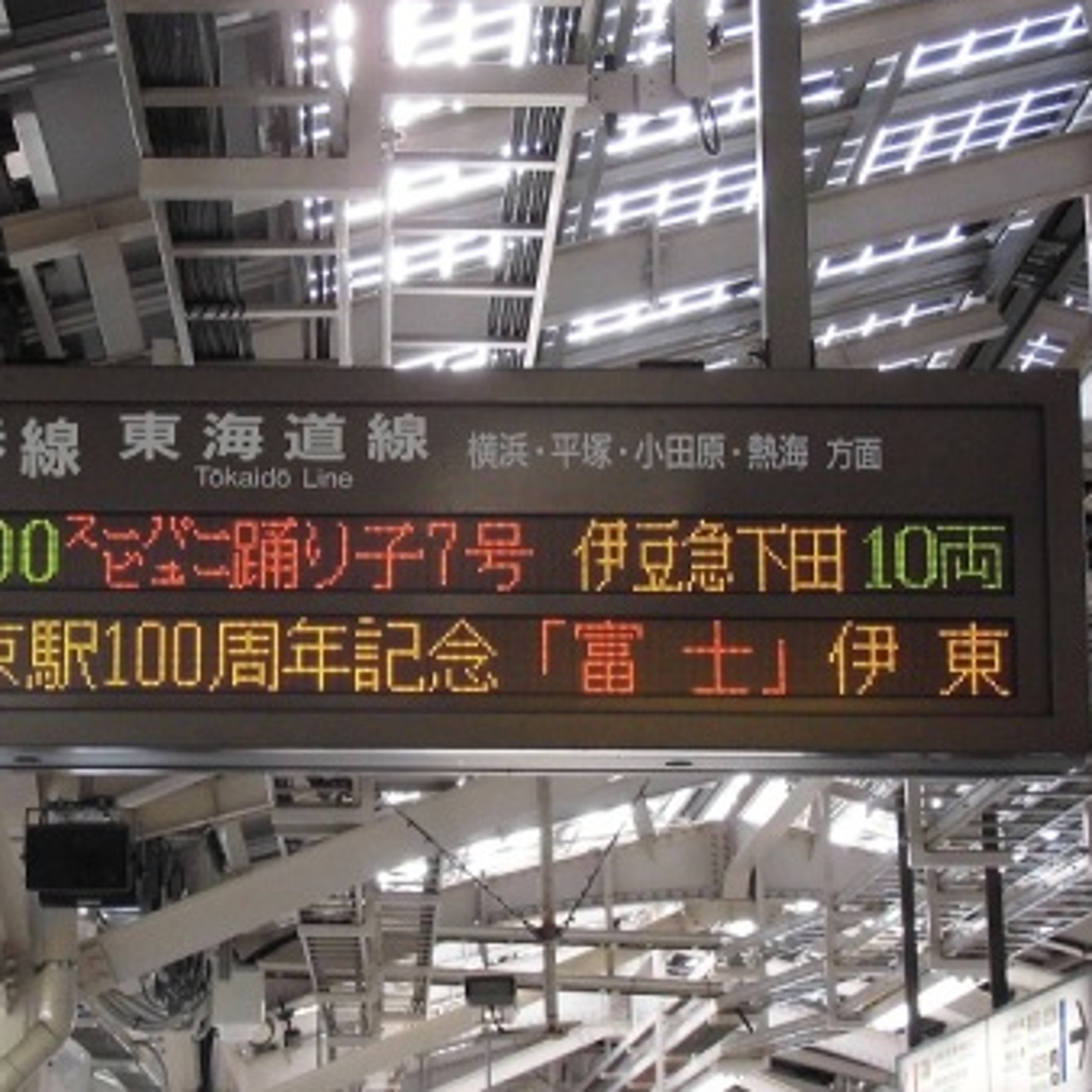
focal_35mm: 72
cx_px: 330
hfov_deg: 23.8
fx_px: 2570
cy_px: 564
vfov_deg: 24.0
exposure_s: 1/125
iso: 400
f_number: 4.1
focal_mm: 9.77
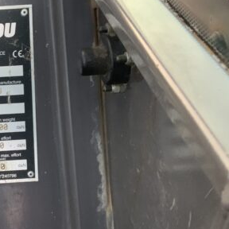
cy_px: 106
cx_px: -19
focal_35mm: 57
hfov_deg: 27.6
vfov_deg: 30.0
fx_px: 427
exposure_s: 1/60
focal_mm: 3
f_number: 1.8
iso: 100
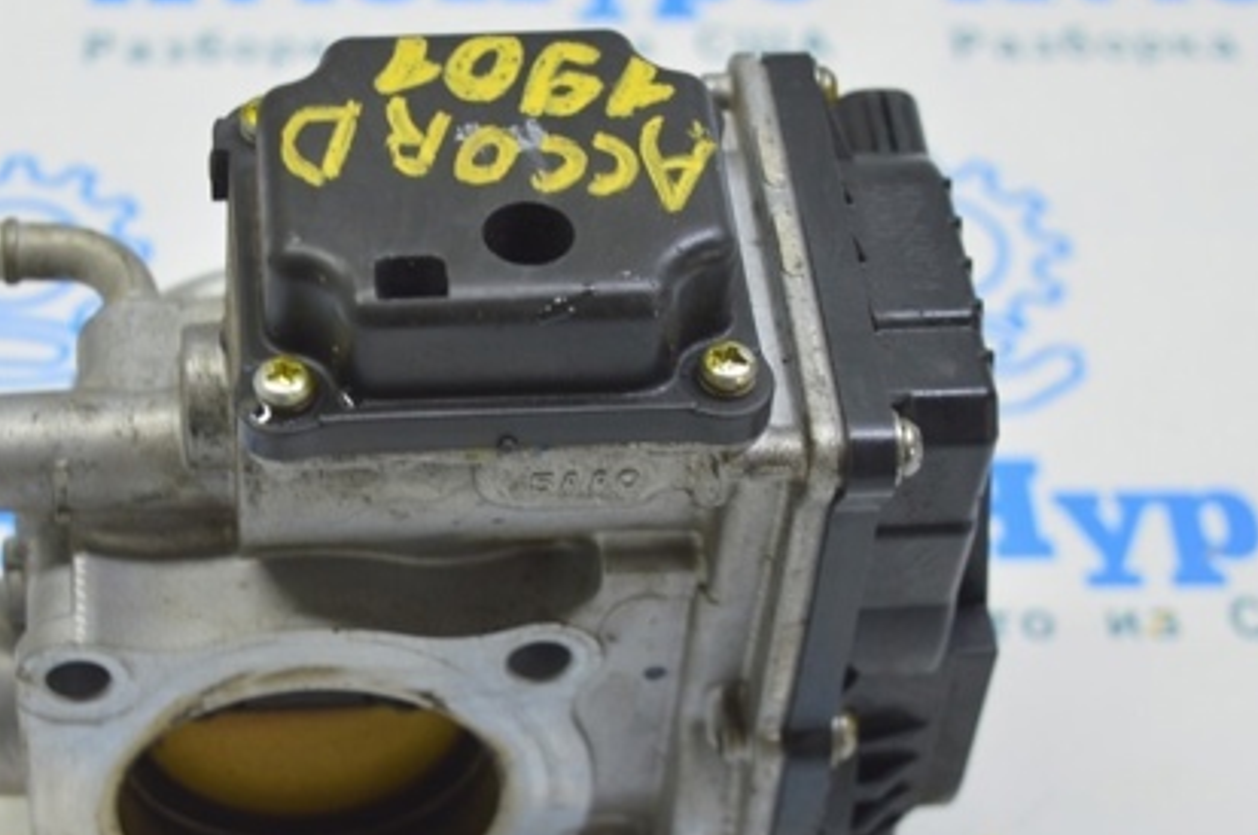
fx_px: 3245
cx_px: 329
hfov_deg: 21.8
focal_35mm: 93
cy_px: 535
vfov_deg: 14.6
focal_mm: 40
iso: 400
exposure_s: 1/20
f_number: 5.6
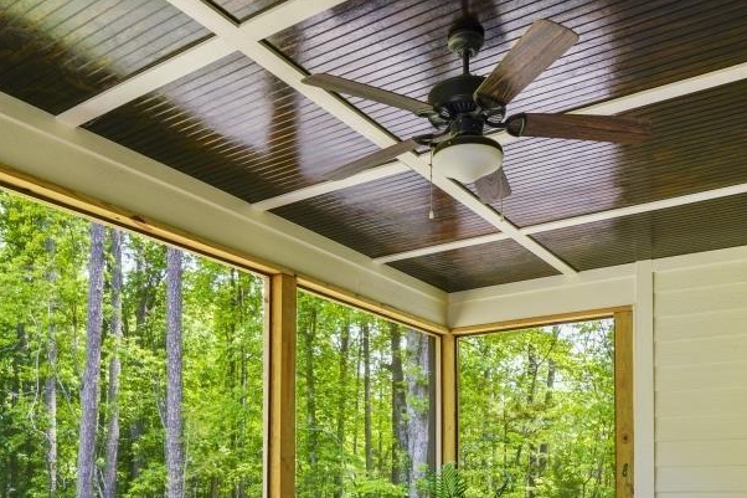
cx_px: 393
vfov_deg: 35.3
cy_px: 495
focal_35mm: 34
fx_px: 705
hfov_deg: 55.8
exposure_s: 1/30
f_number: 9
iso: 250
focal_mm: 16
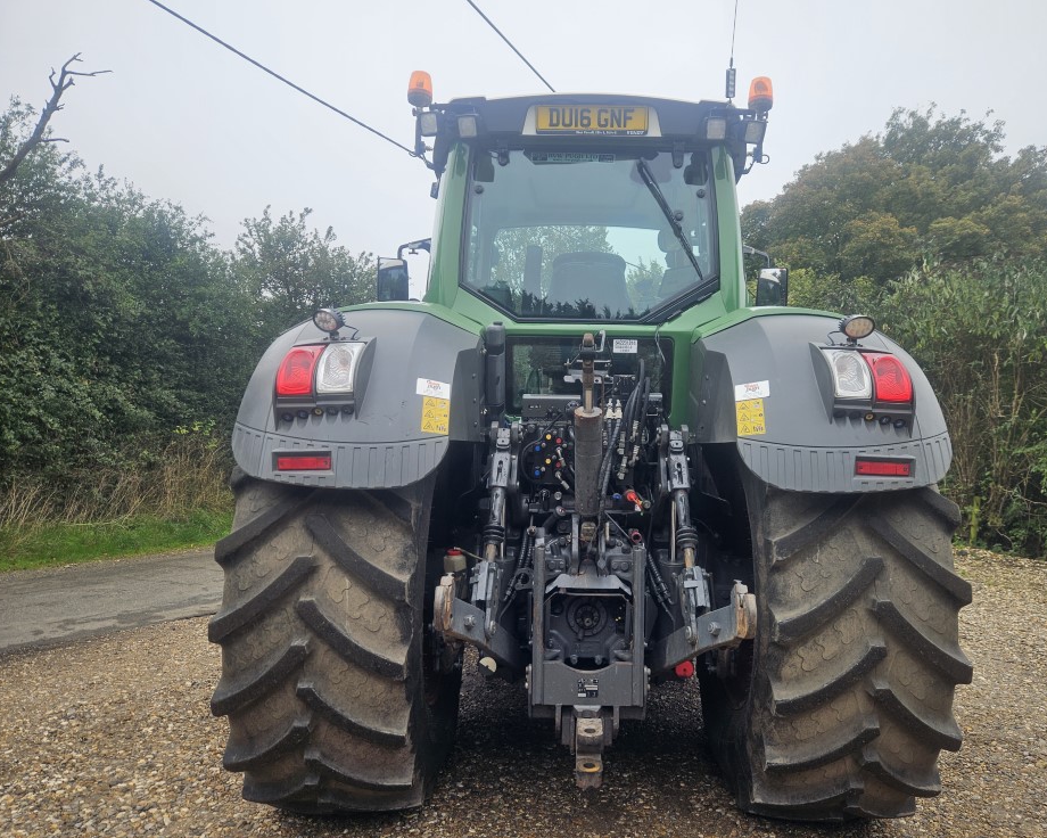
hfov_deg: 68.0
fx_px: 775
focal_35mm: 25
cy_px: 417
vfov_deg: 56.8
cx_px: 571
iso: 25
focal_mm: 5.4
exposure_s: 1/281
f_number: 1.8
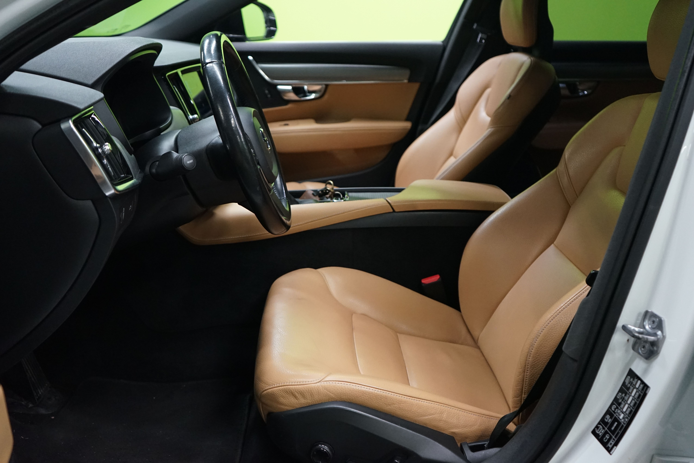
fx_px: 617
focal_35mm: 32
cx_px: 347
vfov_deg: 41.1
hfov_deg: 58.7
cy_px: 232
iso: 3200
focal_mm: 32
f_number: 4
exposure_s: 1/160
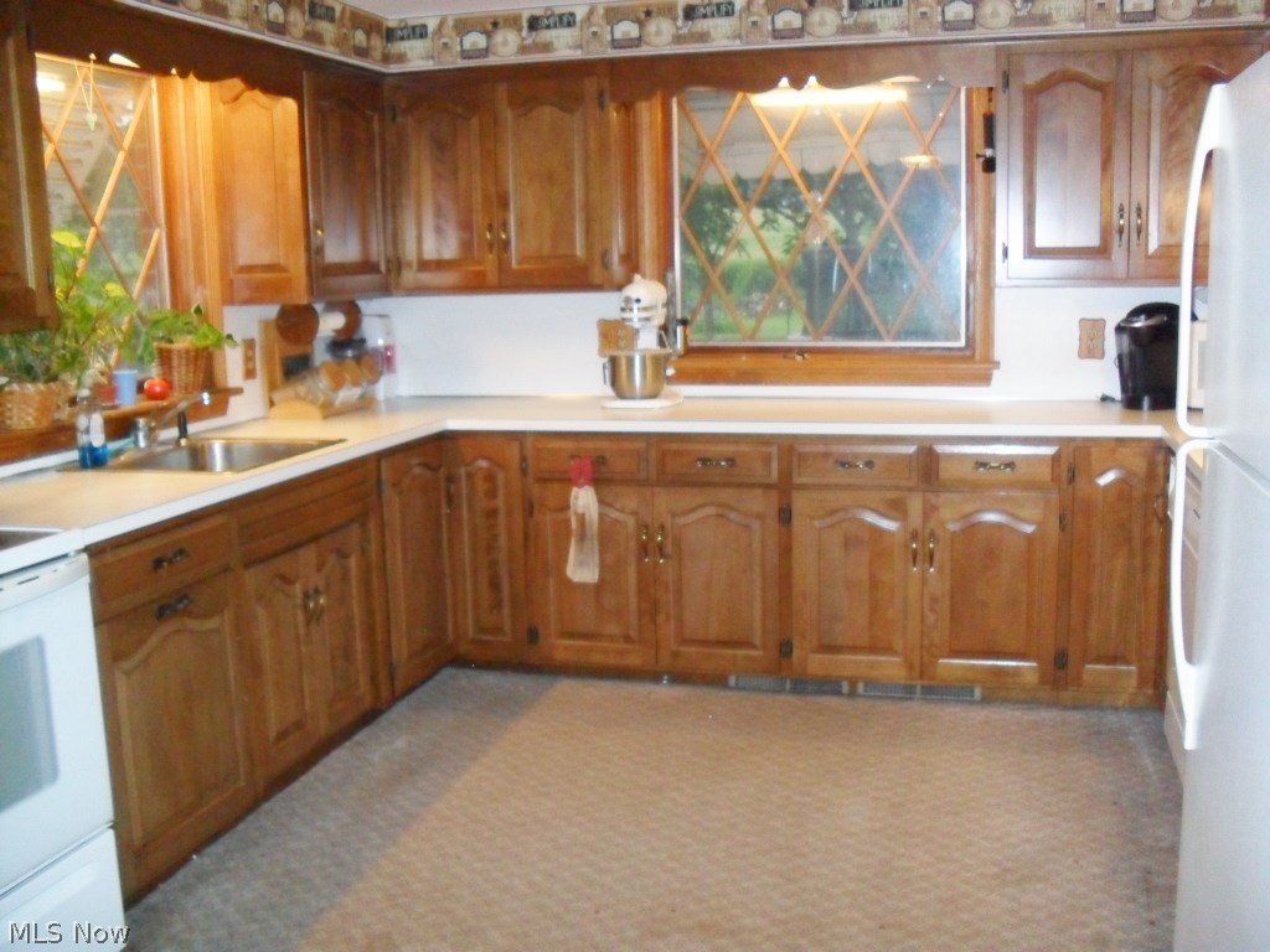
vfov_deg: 40.7
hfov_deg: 52.6
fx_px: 1284
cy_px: 476
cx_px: 635
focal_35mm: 35
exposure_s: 1/45
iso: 320
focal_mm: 6.3
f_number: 3
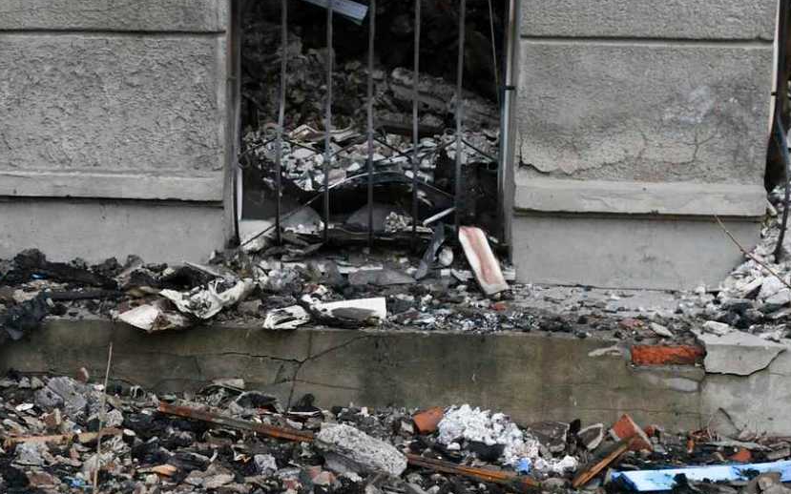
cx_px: 206
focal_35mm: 85
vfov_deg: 15.2
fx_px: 1832
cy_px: 437
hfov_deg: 24.1
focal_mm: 24
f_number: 6.3
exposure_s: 1/250
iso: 800
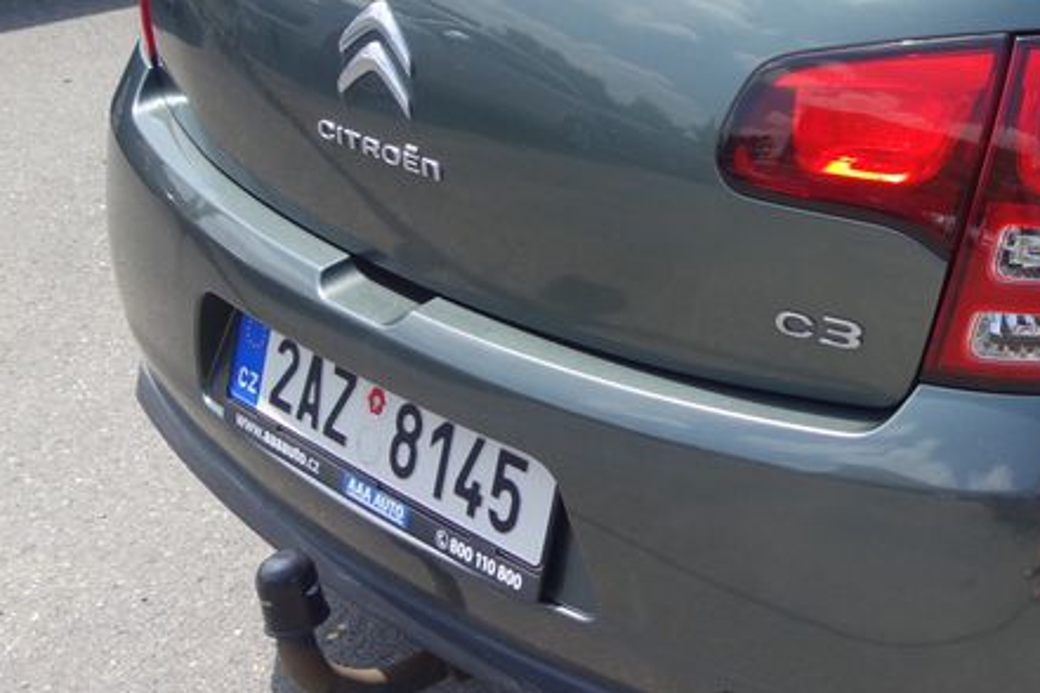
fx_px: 1878
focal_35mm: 65
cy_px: 86
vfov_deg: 20.5
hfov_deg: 28.4
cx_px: 1111
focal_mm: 10.4
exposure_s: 1/1250
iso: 125
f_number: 2.2
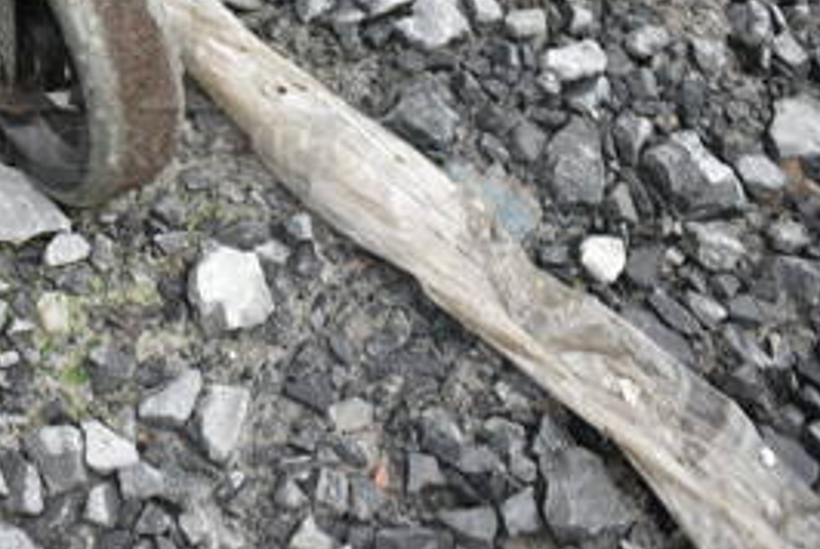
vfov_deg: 21.3
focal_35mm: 62
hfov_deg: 30.1
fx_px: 1414
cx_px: -6
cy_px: 19
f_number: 3.5
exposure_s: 1/50
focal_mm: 18
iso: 100
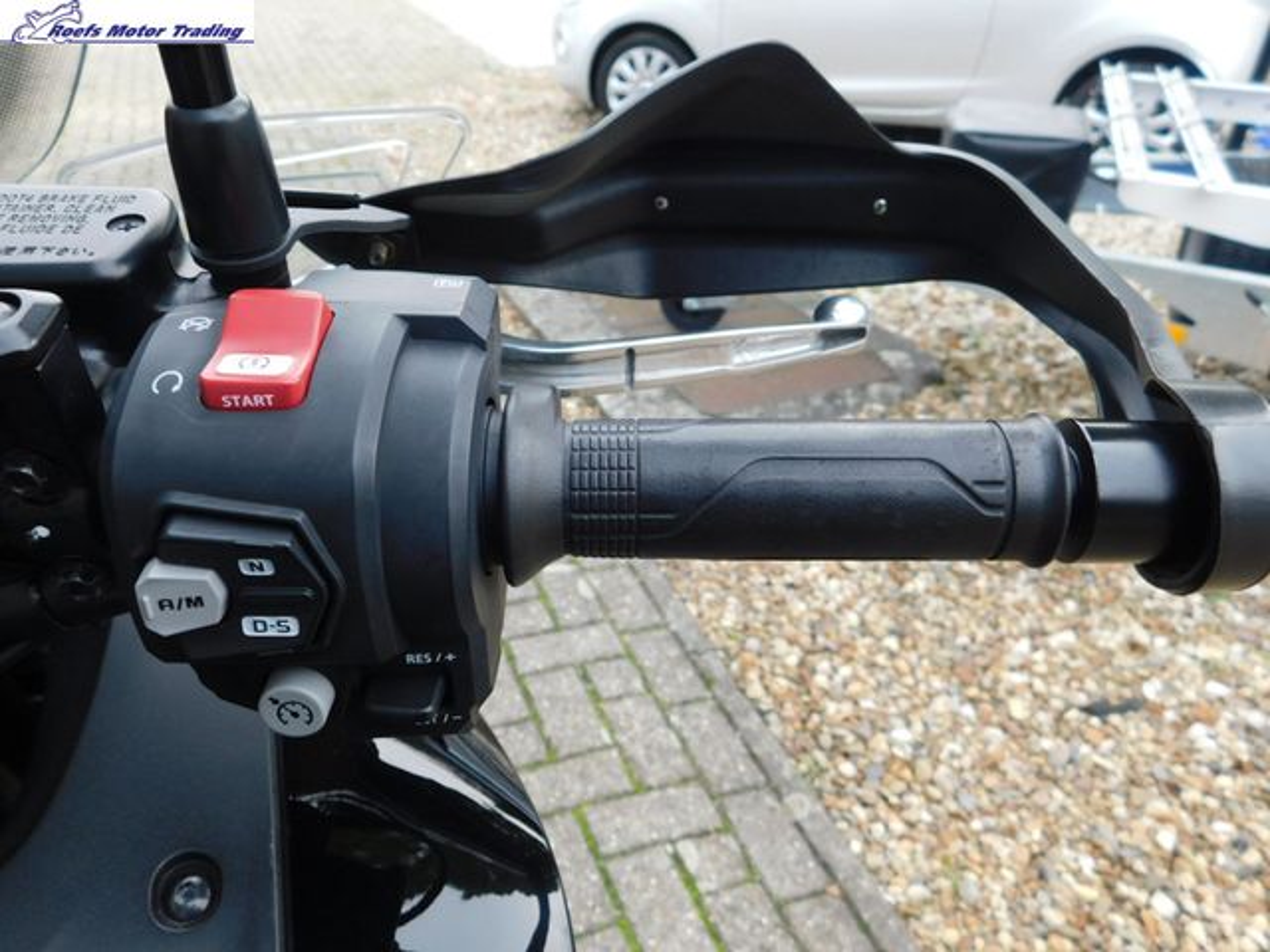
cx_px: 635
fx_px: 1027
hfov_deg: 63.4
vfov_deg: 49.7
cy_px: 476
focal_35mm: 28
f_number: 3.2
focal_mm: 4.9
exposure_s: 1/125
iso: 125
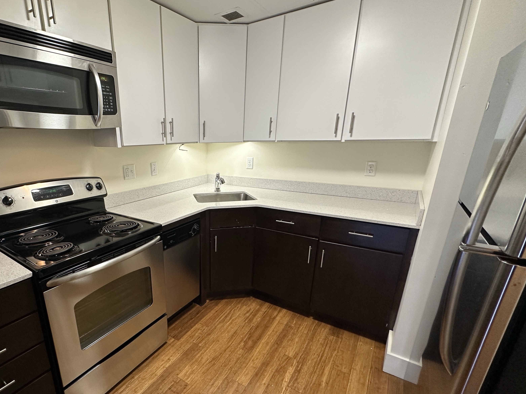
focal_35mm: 18
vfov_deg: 71.3
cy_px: 223
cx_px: 191
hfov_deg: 85.7
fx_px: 274
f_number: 2.2
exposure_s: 1/60
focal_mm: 2.22
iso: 160
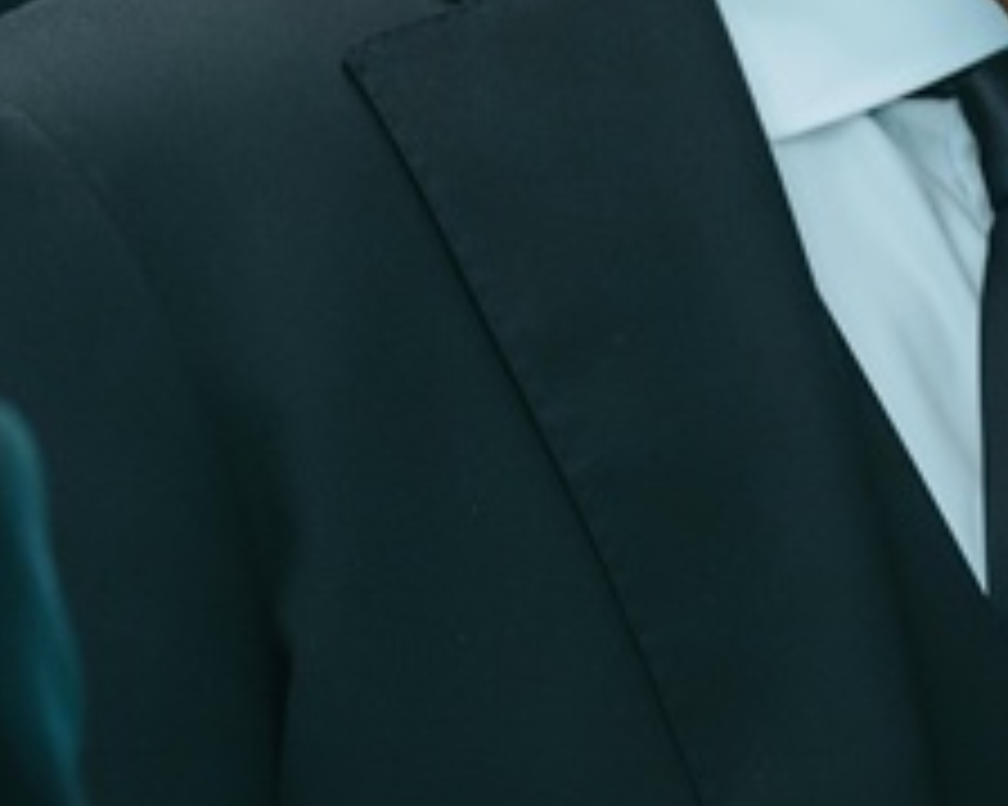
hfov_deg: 2.6
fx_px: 22514
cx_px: 1444
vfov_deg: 2.0
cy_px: -248
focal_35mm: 755
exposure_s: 1/125
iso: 2000
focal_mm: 200
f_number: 3.2
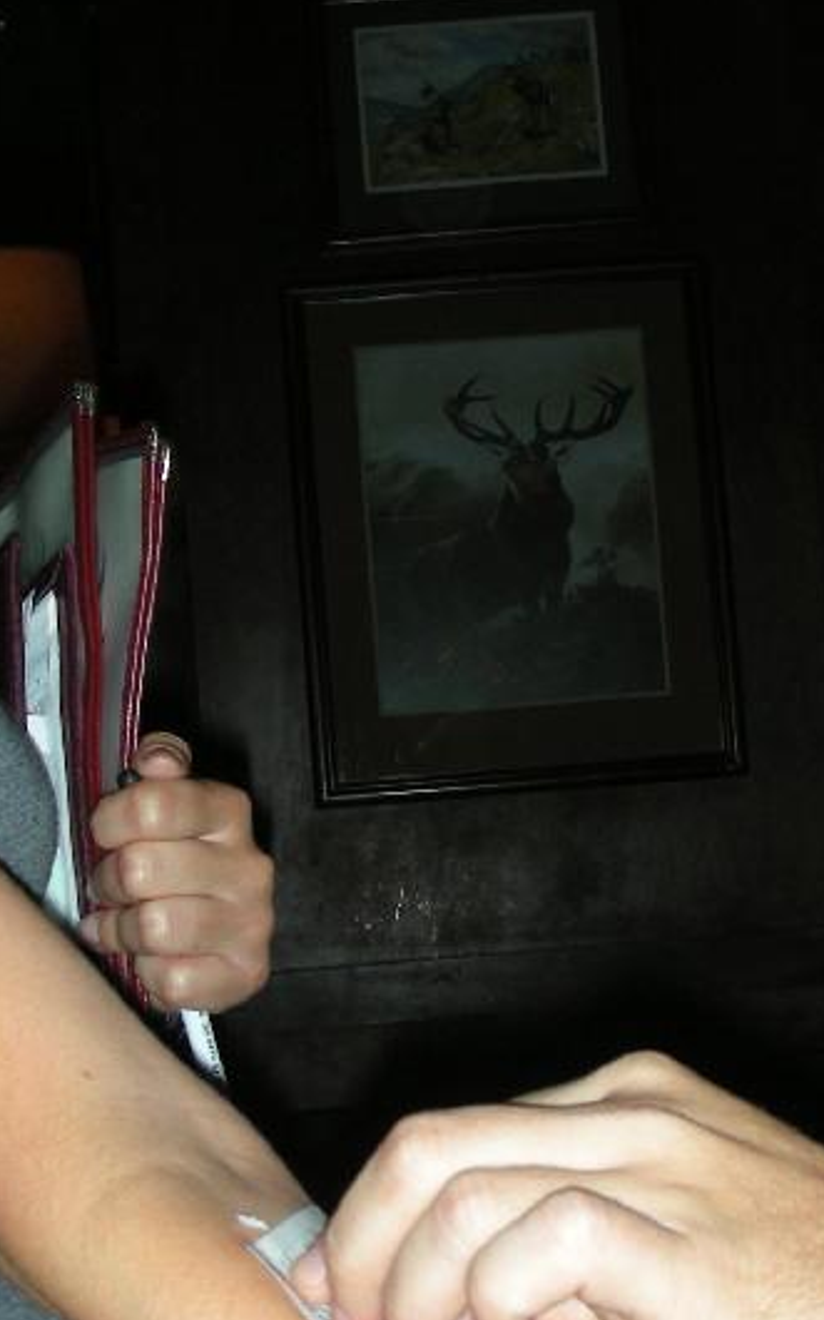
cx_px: 583
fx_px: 2696
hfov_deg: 17.3
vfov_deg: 27.5
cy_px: 563
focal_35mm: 75
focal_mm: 5.8
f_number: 2.8
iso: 50
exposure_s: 1/60
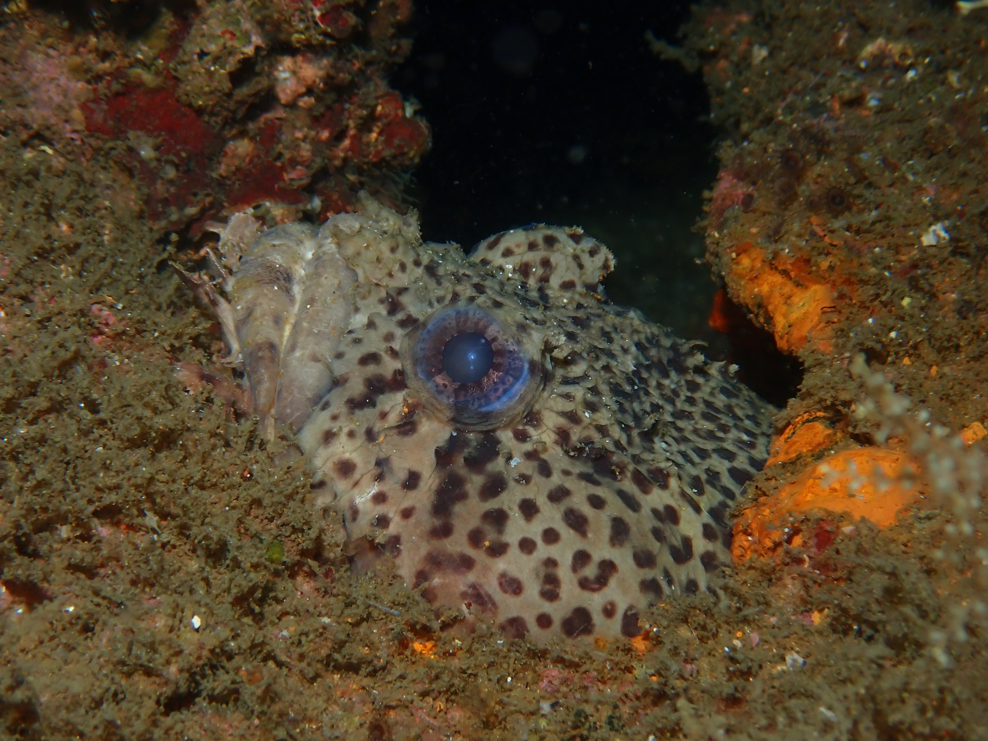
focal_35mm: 100
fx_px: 2854
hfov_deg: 19.6
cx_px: 494
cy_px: 370
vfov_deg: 14.8
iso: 200
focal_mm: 18
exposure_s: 1/200
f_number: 6.3
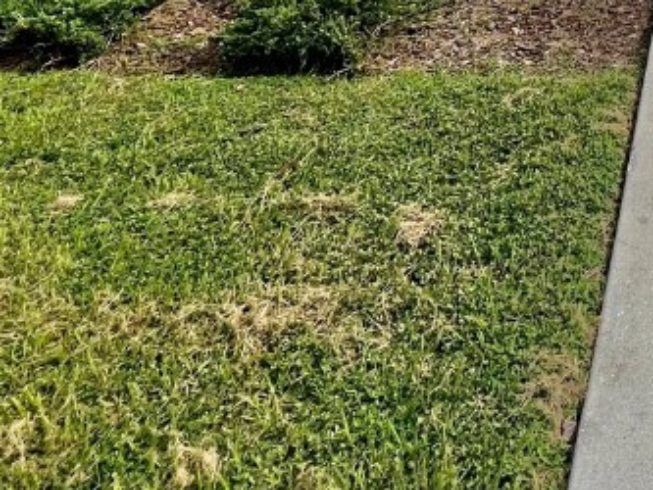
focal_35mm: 40
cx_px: 747
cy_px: -251
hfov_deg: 37.6
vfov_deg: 26.1
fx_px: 755
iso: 32
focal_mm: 1.57
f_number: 1.8
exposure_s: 1/1376
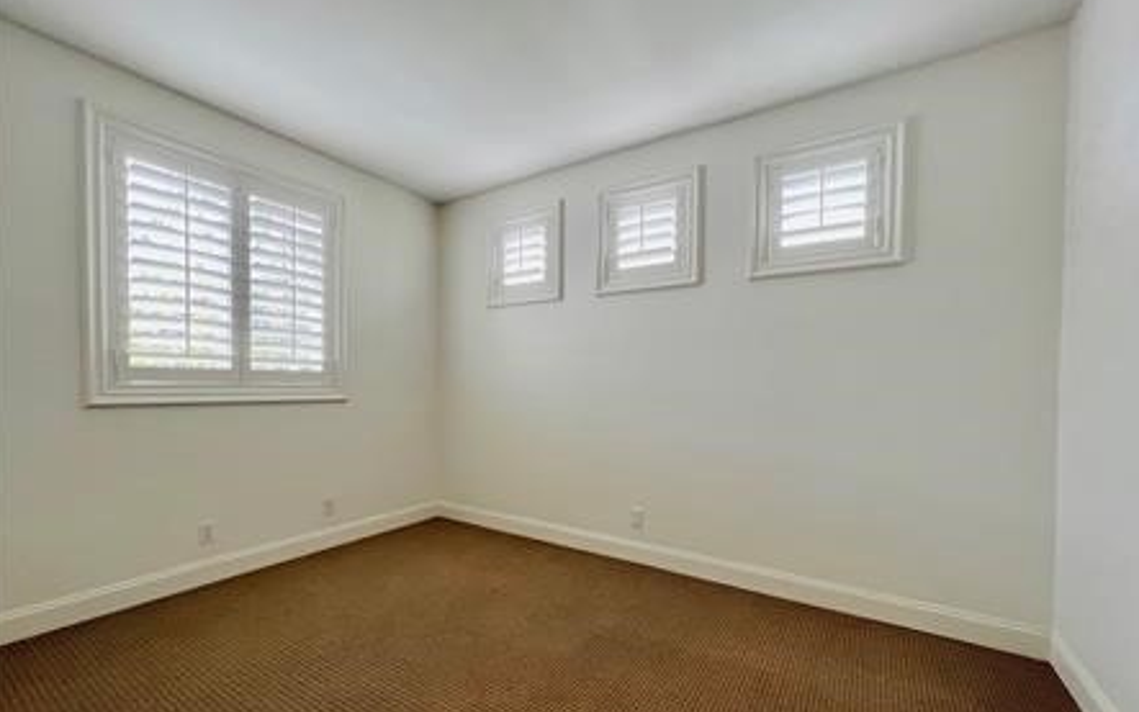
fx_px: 435
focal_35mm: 14
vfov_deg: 78.4
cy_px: 392
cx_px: 571
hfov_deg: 105.3
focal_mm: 1.57
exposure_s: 1/120
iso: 200
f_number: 1.8
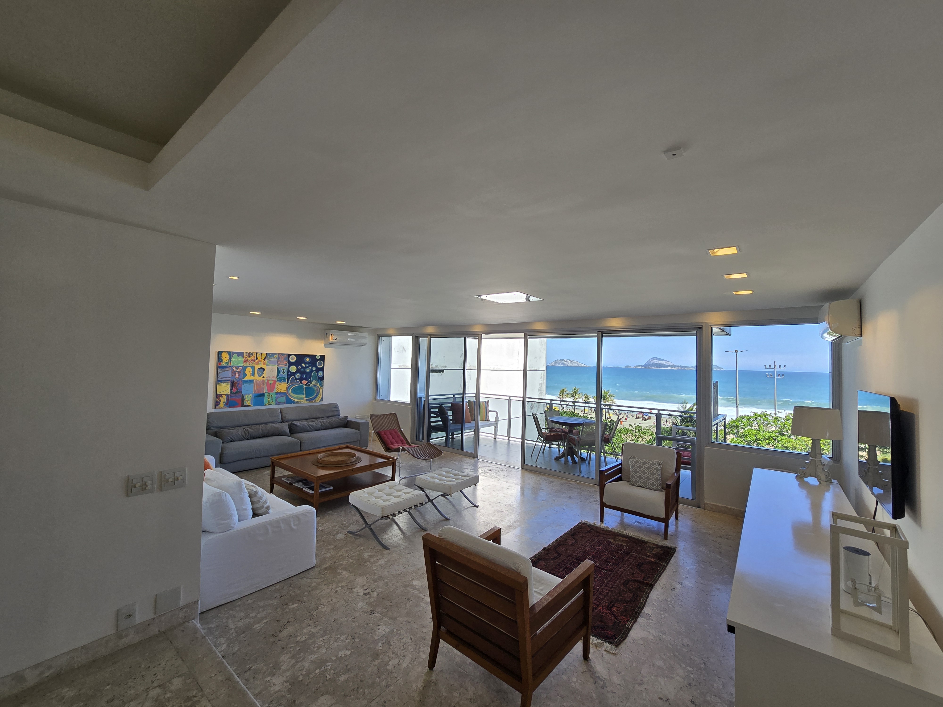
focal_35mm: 13
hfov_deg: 106.2
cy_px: 354
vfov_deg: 89.9
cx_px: 472
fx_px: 354
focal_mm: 2.2
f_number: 2.2
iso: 50
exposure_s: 1/131
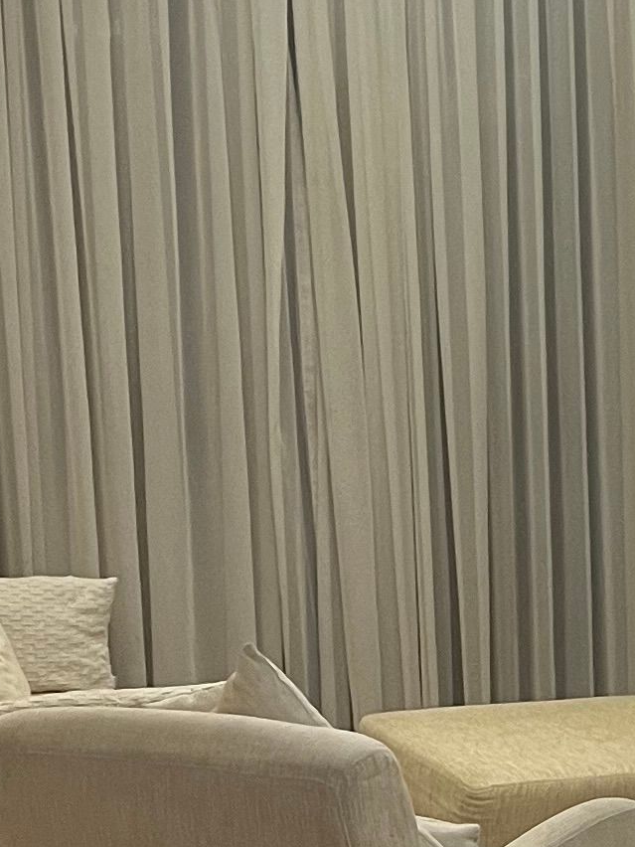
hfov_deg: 11.7
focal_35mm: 123
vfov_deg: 15.8
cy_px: 808
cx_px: 819
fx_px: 3008
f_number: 1.5
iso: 160
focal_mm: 5.7
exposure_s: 1/60
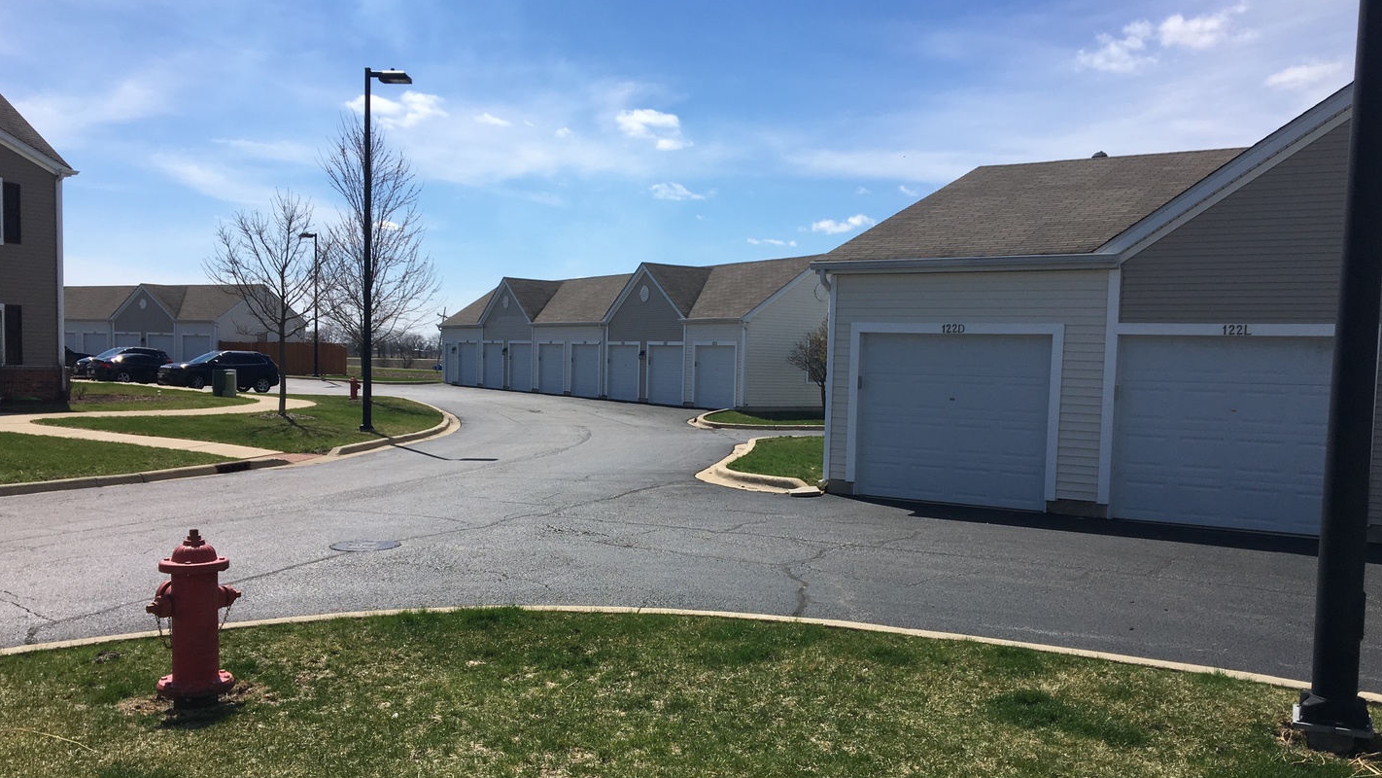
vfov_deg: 36.6
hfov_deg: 61.0
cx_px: 687
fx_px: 1173
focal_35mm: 32
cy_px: 442
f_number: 2.2
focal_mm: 4.15
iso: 25
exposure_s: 1/2747
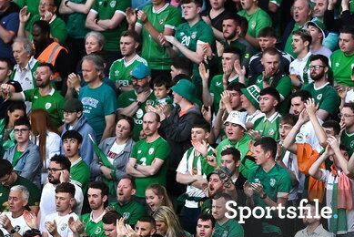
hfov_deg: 2.0
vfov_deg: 1.3
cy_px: 151
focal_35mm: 1054
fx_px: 10372
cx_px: 261
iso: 1250
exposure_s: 1/3200
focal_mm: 400
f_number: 2.8
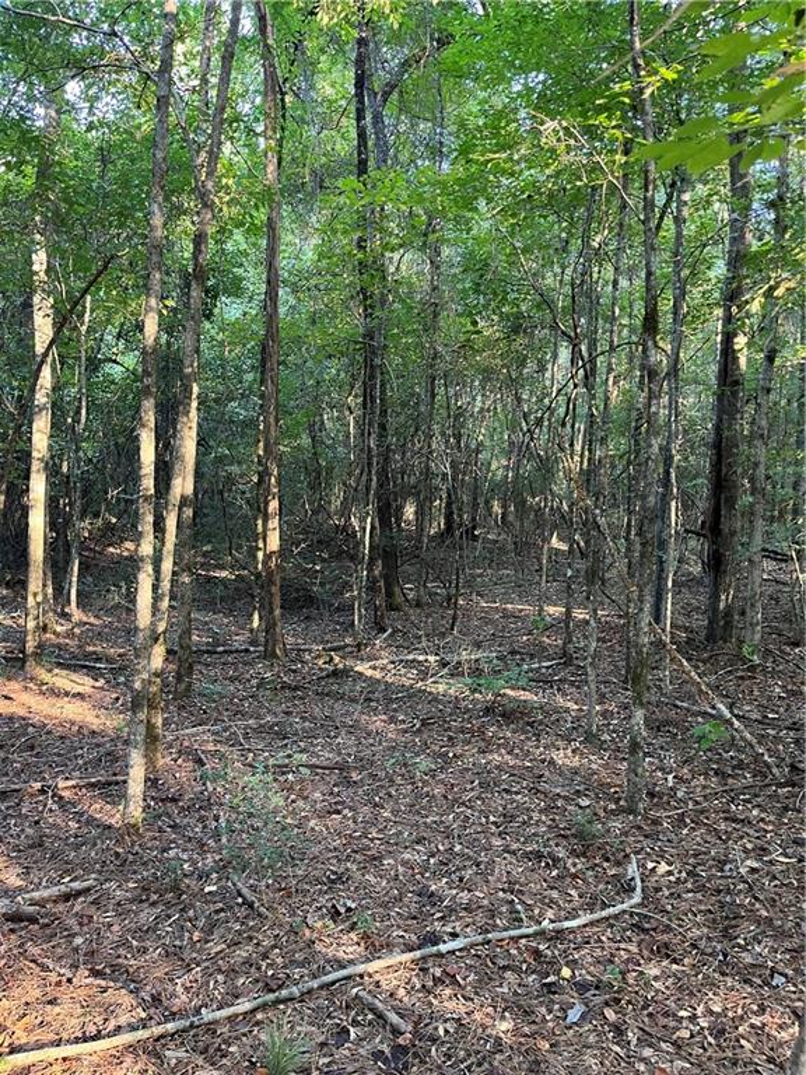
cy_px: 538
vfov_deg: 67.3
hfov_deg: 53.1
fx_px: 807
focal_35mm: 26
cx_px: 403
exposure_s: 1/60
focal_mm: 5.1
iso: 400
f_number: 1.6
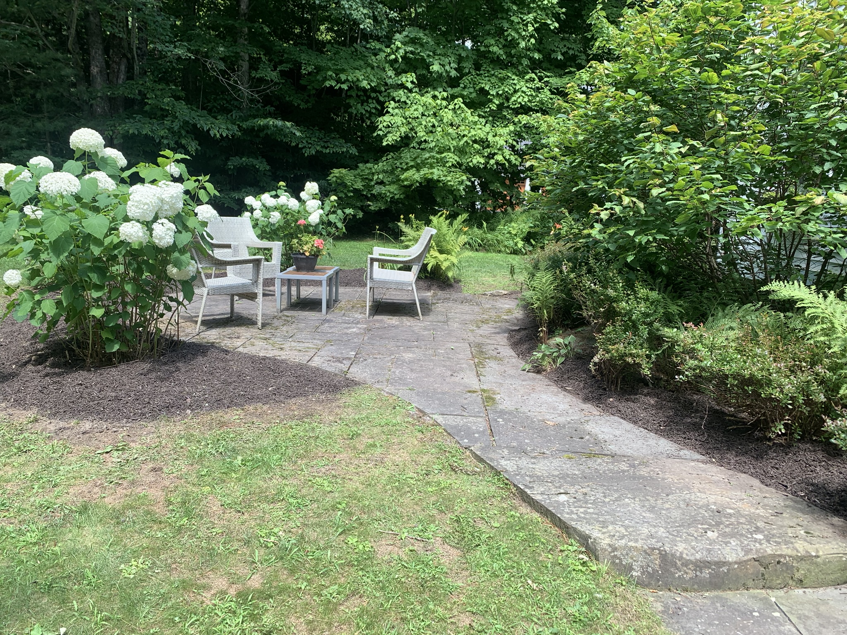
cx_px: 424
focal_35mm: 26
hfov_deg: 67.3
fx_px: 636
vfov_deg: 53.1
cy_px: 318
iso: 25
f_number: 1.8
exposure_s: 1/264
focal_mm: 4.25
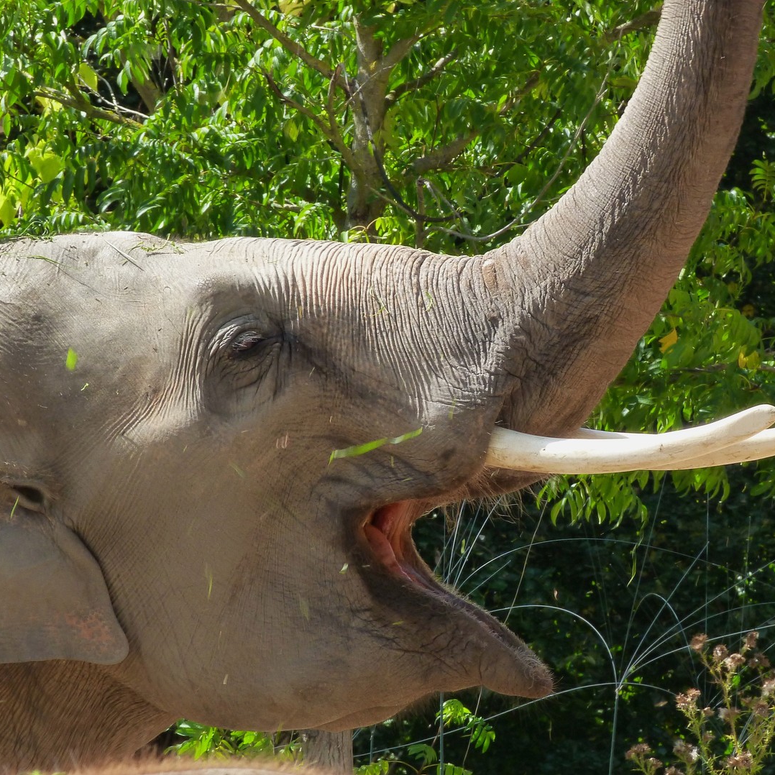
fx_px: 11246
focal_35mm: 444
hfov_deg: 3.9
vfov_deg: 3.9
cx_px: 457
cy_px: 388
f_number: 8
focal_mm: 67.7
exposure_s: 1/100
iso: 200
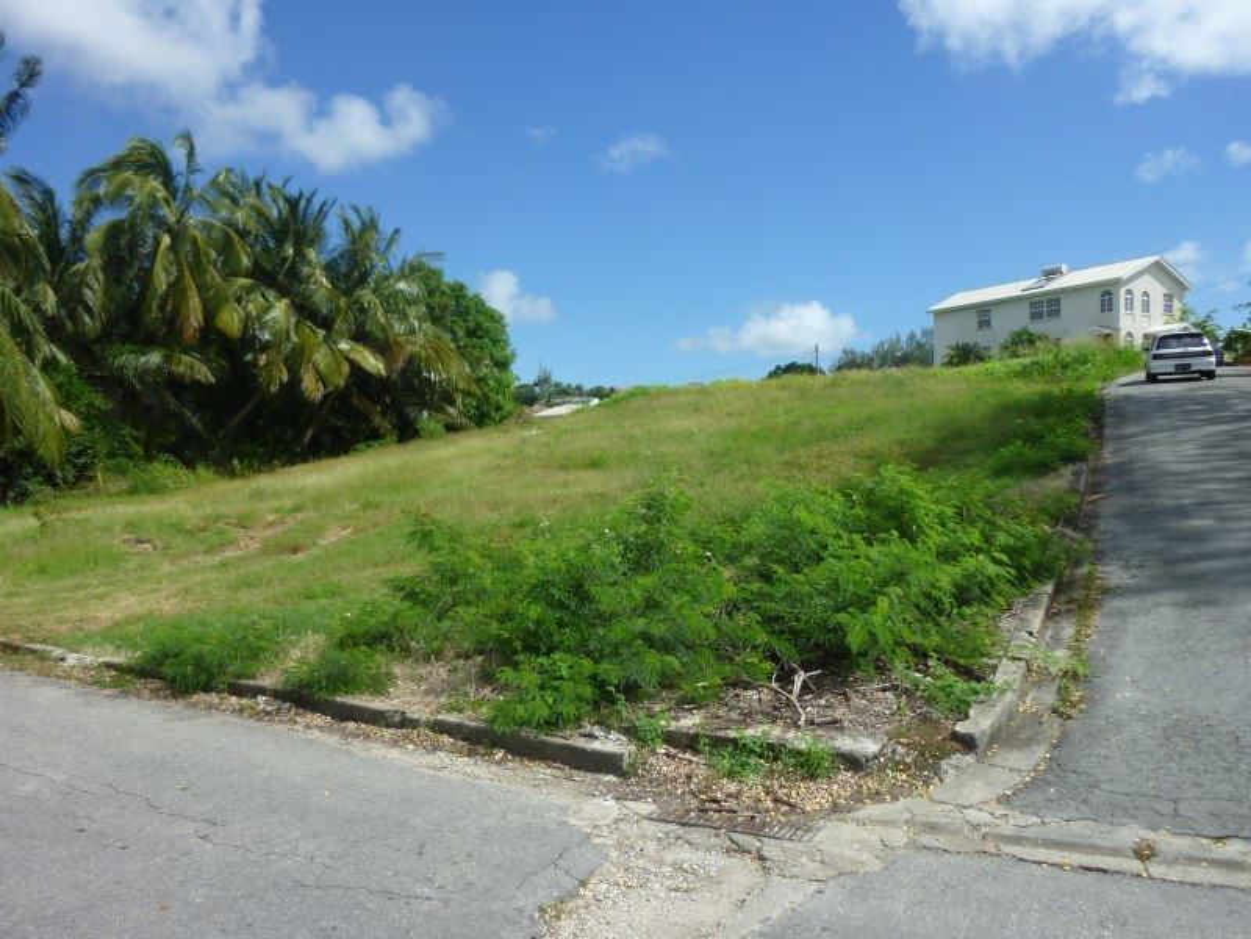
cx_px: 626
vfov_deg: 54.9
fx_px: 903
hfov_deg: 69.4
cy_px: 470
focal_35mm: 25
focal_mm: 4.5
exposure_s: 1/800
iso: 80
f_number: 3.3
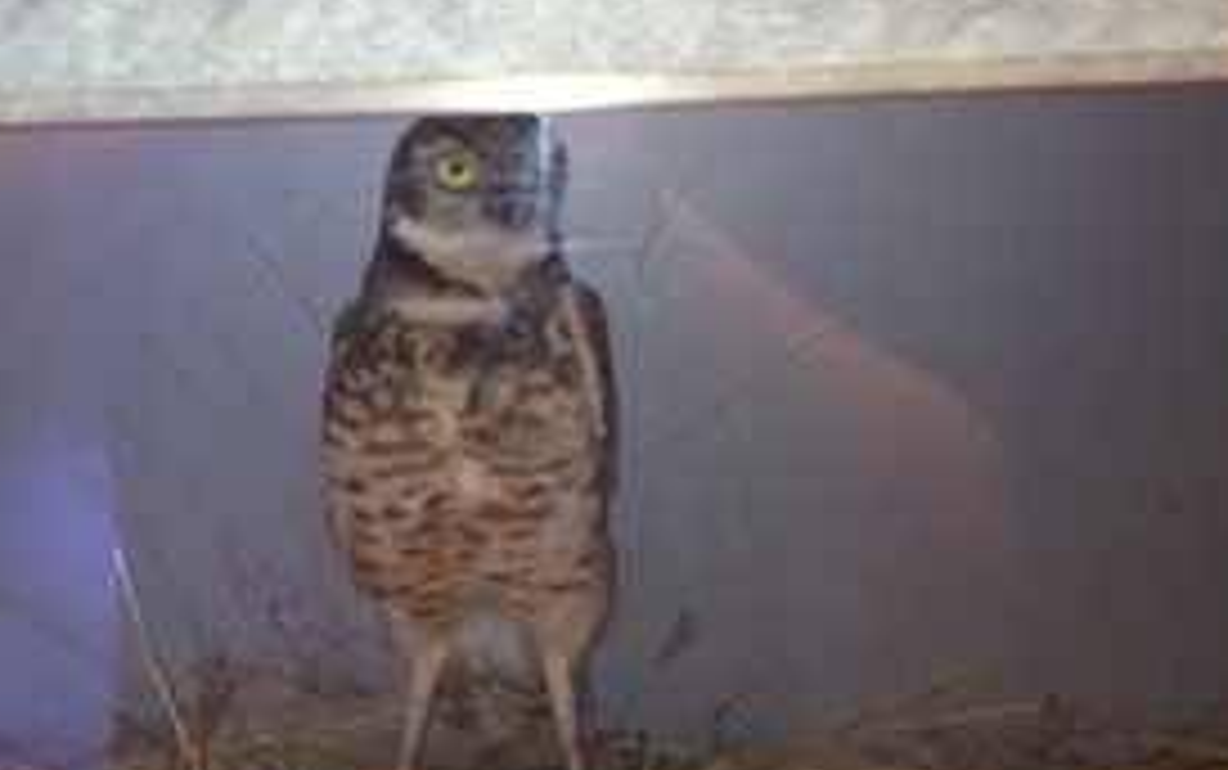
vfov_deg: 15.0
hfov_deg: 23.8
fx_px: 2913
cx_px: 499
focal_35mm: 87
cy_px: 405
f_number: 2.4
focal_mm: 4.28
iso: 80
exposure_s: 1/20
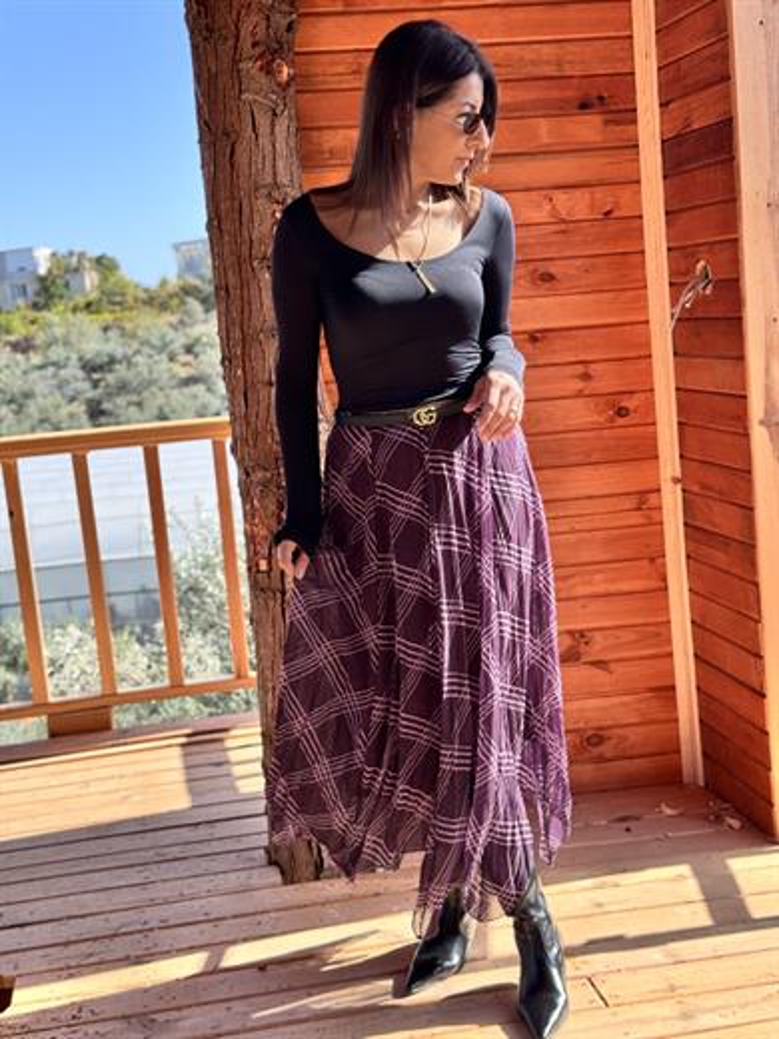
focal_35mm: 48
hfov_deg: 30.3
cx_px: 390
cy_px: 520
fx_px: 1440
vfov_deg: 39.7
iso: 64
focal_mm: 6.76
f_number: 1.78
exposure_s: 1/756
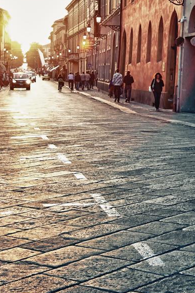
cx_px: 47
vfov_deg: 20.5
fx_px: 798
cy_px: 41
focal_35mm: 98
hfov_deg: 13.9
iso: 800
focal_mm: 37
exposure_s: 1/160
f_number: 5
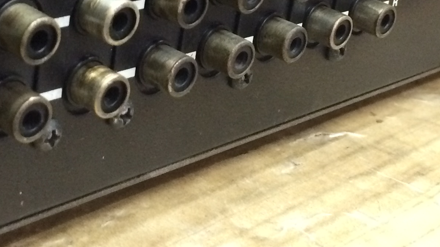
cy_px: -16
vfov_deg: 13.8
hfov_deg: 24.7
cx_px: 179
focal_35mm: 86
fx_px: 1004
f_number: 2.2
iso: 320
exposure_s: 1/33
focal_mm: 4.15
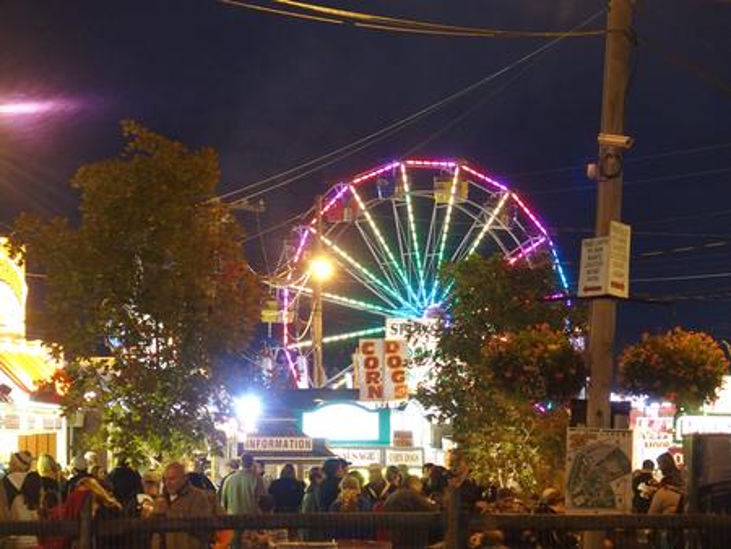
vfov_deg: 9.0
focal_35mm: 165
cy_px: 274
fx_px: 3486
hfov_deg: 12.0
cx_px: 366
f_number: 2.8
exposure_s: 1/40
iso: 800
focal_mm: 35
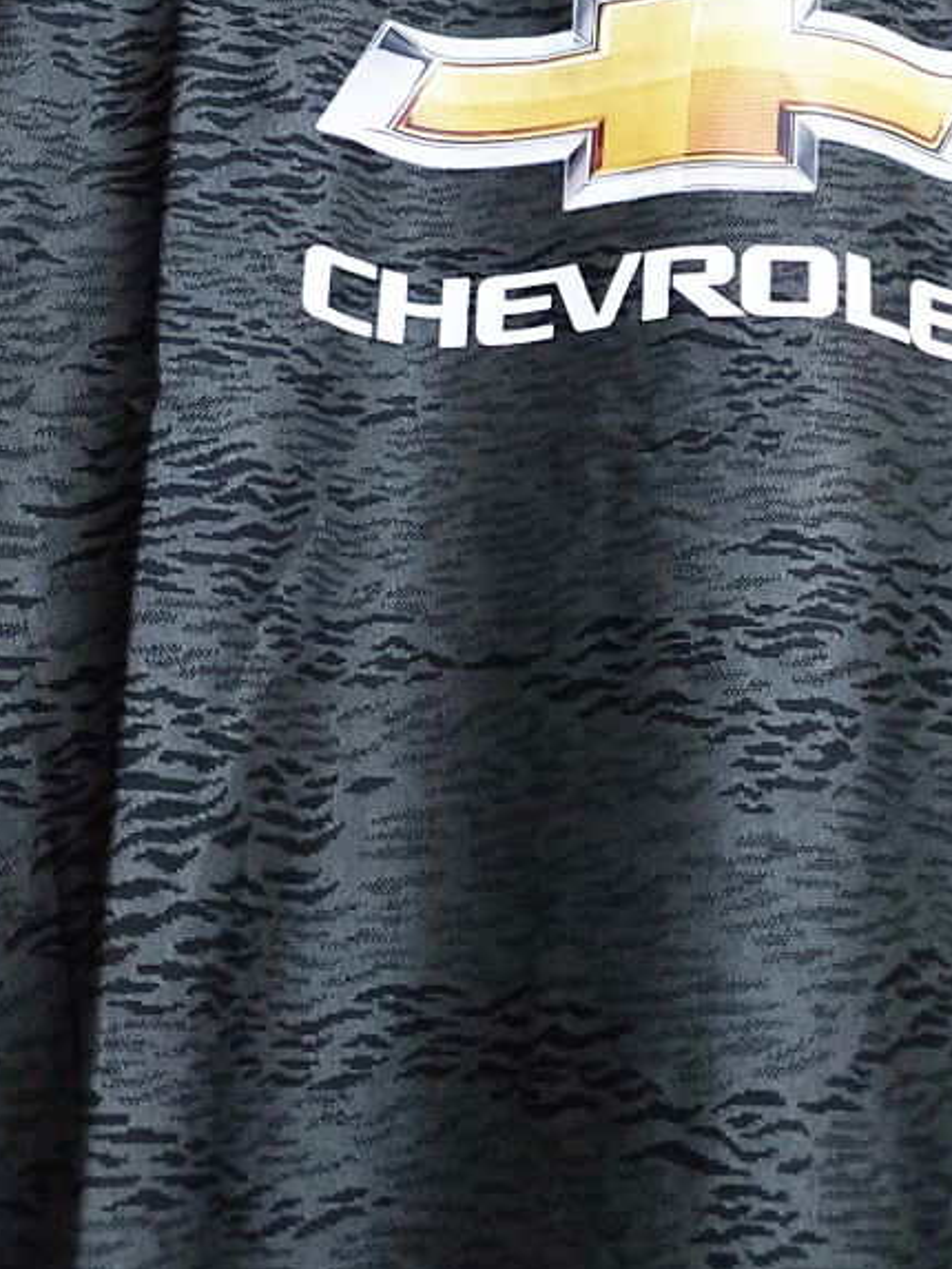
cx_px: 666
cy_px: 388
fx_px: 1796
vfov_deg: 38.3
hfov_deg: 29.4
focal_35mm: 49
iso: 500
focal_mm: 4.3
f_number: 1.5
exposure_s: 1/30
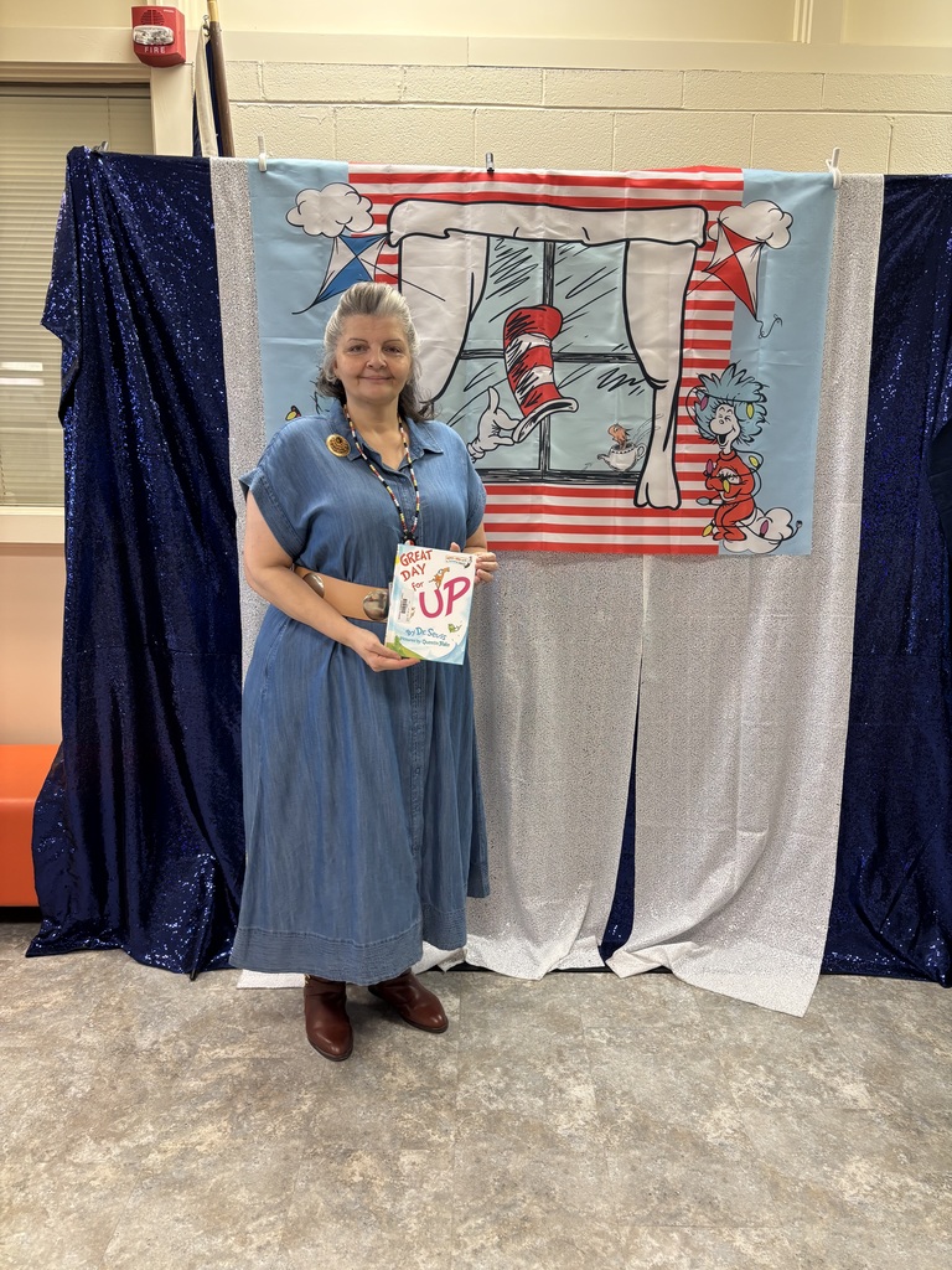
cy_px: 635
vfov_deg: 67.3
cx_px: 476
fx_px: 953
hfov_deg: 53.1
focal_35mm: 26
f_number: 1.6
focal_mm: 5.96
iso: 125
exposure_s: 1/60
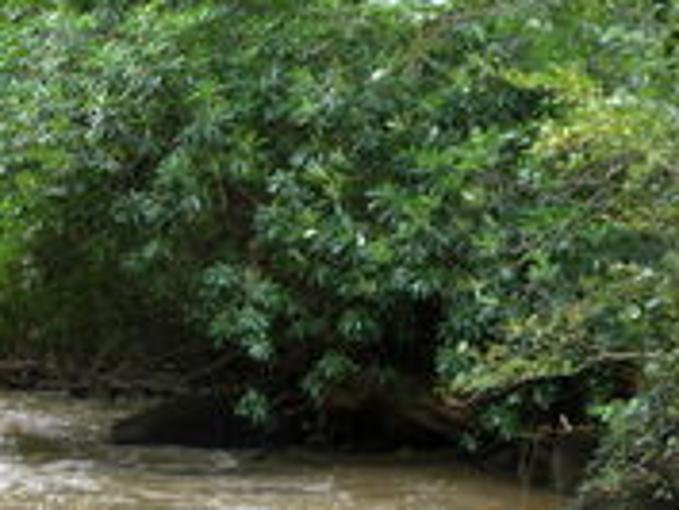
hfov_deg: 15.0
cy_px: 284
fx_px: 2571
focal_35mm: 131
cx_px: 303
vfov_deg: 11.3
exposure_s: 1/10.2
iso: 100
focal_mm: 14.7
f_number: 3.1
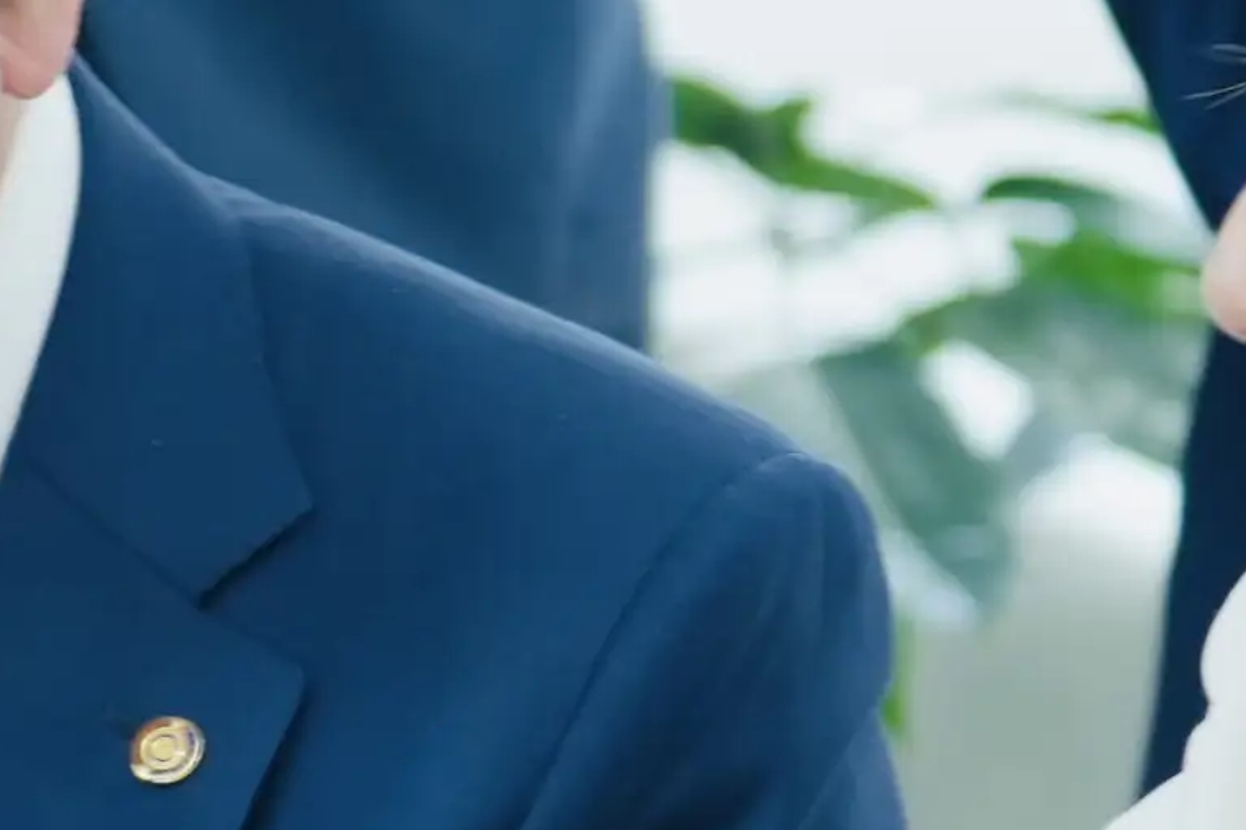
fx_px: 13841
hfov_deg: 5.1
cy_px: 651
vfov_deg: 3.4
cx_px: -695
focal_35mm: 400
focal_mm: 70
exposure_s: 1/100
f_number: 2.8
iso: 500
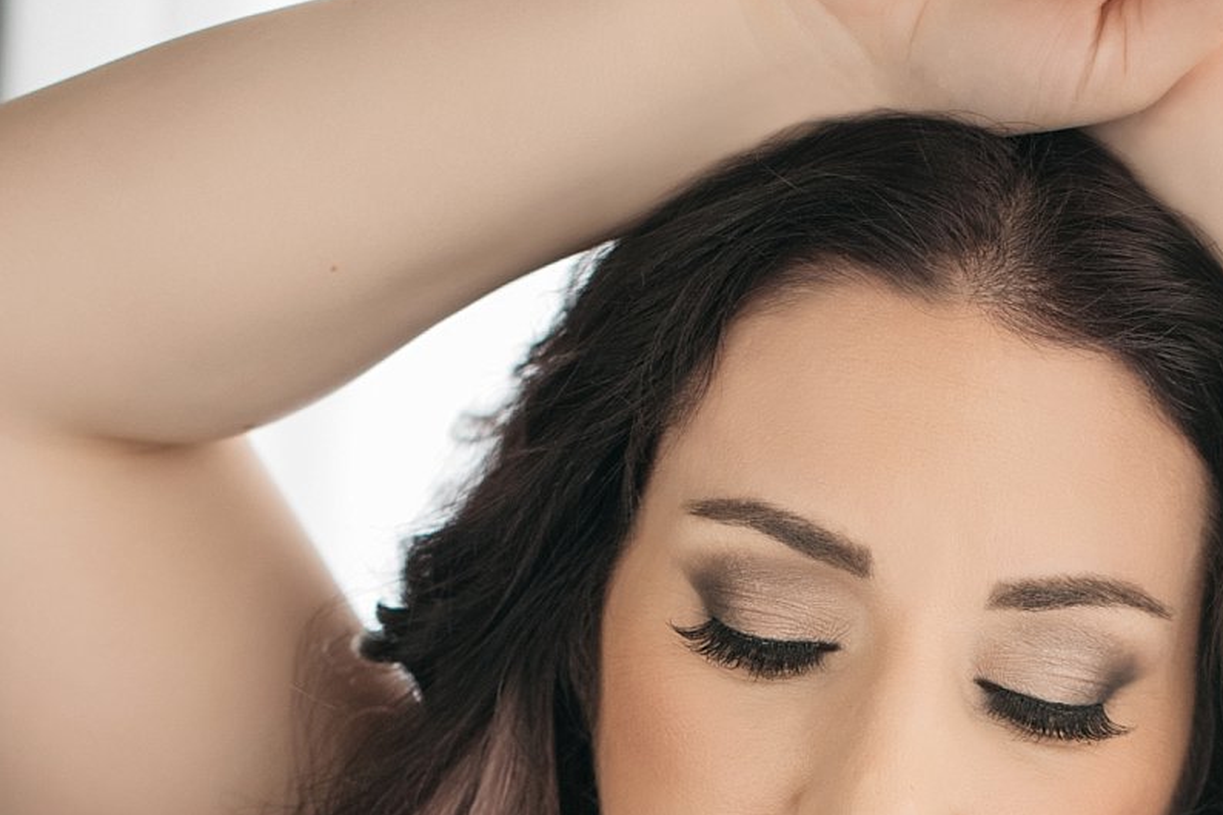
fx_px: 4381
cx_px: 893
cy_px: 1248
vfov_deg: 10.3
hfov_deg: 15.8
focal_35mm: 129
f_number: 2.8
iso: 800
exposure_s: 1/200
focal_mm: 50
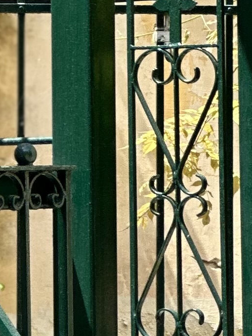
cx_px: -279
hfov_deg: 3.3
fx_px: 4378
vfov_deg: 4.4
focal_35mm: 451
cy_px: -44
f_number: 2.8
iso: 32
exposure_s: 1/273
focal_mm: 9
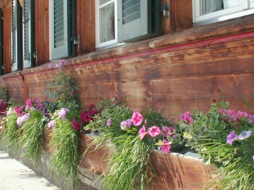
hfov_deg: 38.9
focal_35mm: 49
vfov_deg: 29.7
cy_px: 88
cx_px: 132
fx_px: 360
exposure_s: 1/320
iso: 50
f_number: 2.8
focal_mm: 5.86
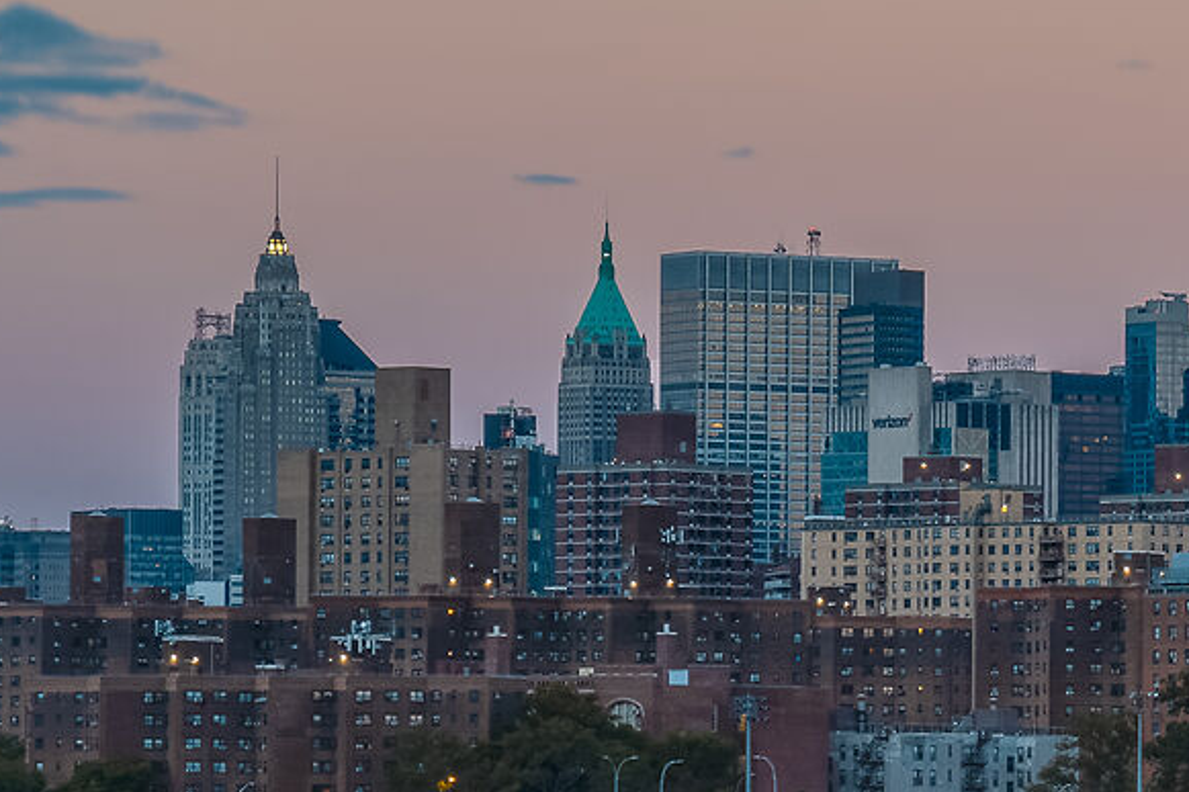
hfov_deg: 6.4
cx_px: 2425
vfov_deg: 4.4
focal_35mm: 310
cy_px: 617
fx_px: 10235
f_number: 11
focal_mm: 75
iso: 100
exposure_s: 1/6
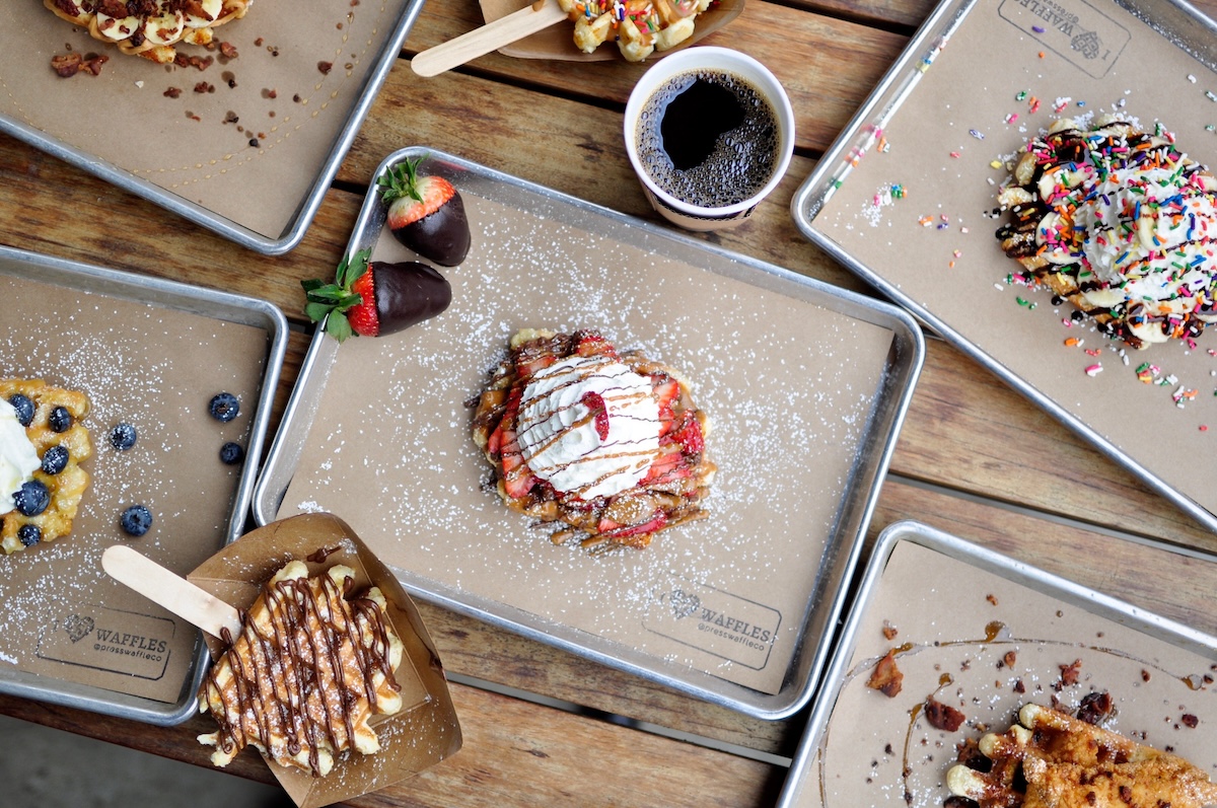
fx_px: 1773
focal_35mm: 52
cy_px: 404
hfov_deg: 37.9
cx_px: 608
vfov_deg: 25.7
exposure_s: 1/2000
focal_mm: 35
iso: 200
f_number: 1.8
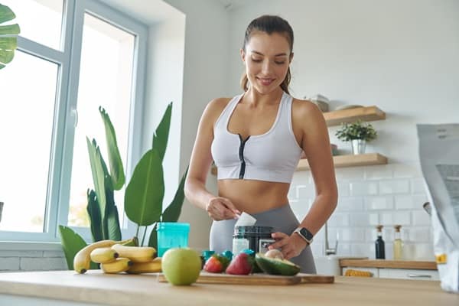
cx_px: 230
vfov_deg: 37.9
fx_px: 446
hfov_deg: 54.4
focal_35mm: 35
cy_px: 153
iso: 500
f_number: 3.5
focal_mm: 35
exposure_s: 1/125
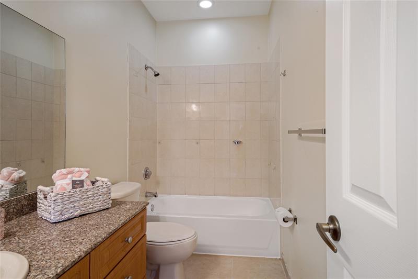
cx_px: 209
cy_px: 140
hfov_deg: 84.0
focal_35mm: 20
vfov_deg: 61.9
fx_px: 232
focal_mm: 20
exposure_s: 1/1.67
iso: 200
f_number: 11
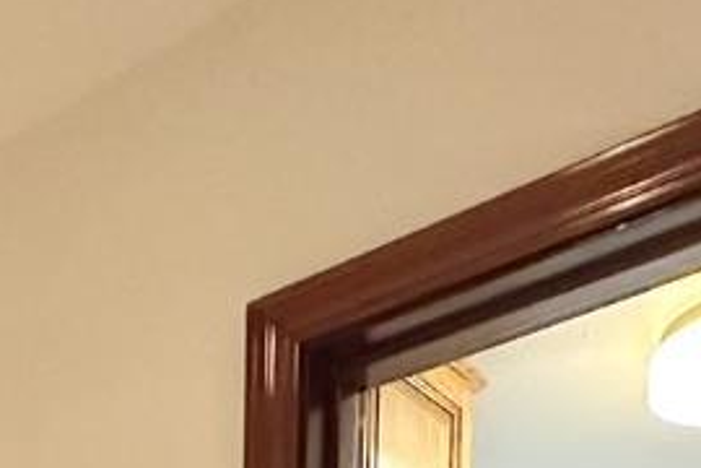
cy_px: 1197
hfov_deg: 23.1
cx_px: -132
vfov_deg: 12.4
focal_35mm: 81
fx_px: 1577
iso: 400
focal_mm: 2.22
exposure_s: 1/60
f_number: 2.2
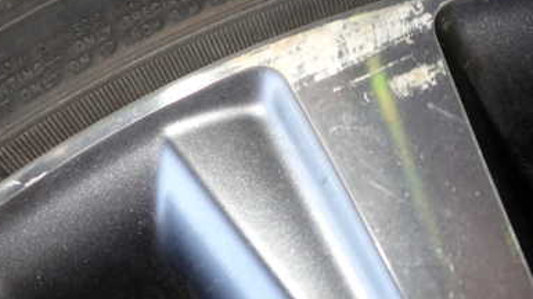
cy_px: 25
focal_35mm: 51
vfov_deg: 22.8
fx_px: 720
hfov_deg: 40.5
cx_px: 306
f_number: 6.3
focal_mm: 5.4
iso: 200
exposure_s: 1/30
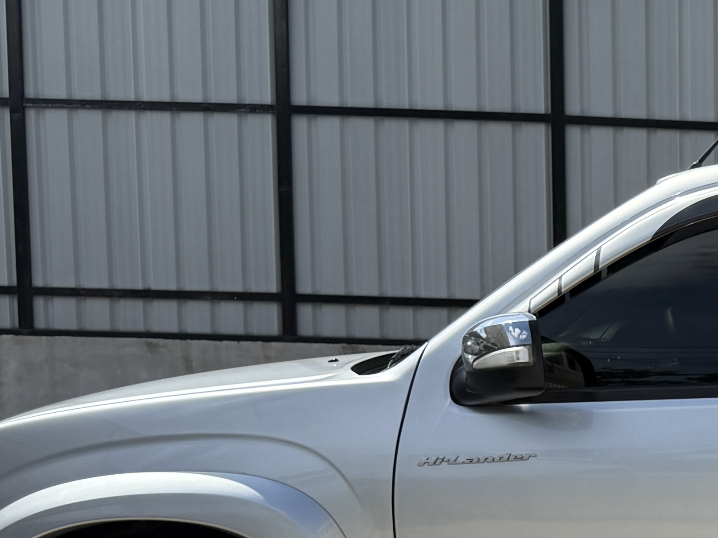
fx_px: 1742
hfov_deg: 20.8
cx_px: 977
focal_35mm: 84
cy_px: 515
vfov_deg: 17.2
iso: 80
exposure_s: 1/4167
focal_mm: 6.76
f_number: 1.78
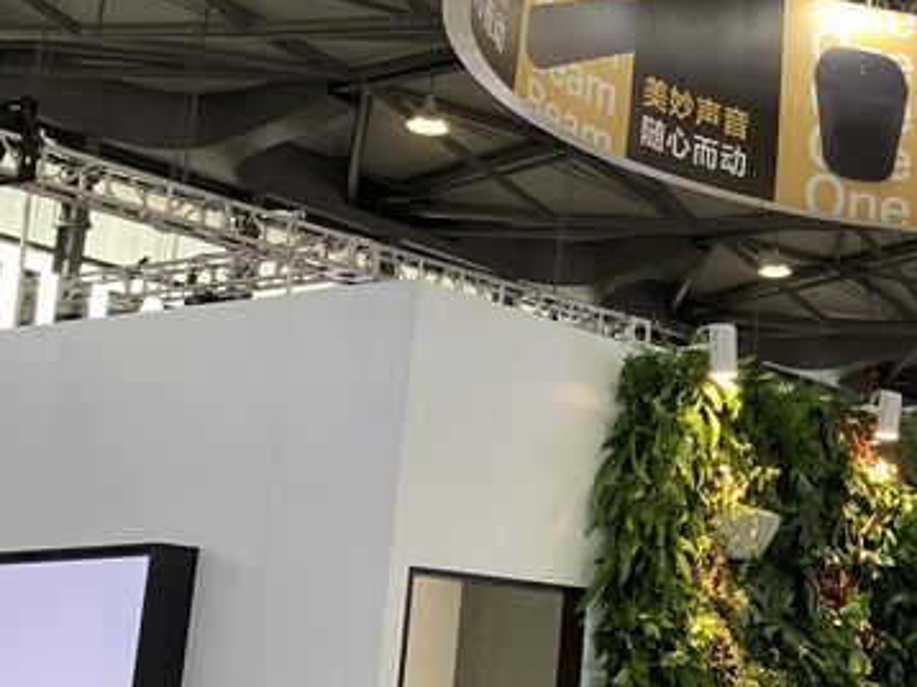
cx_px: 1155
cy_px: 269
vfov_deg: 21.3
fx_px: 1827
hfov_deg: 24.9
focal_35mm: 69
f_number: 1.8
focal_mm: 4.25
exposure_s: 1/50
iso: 50
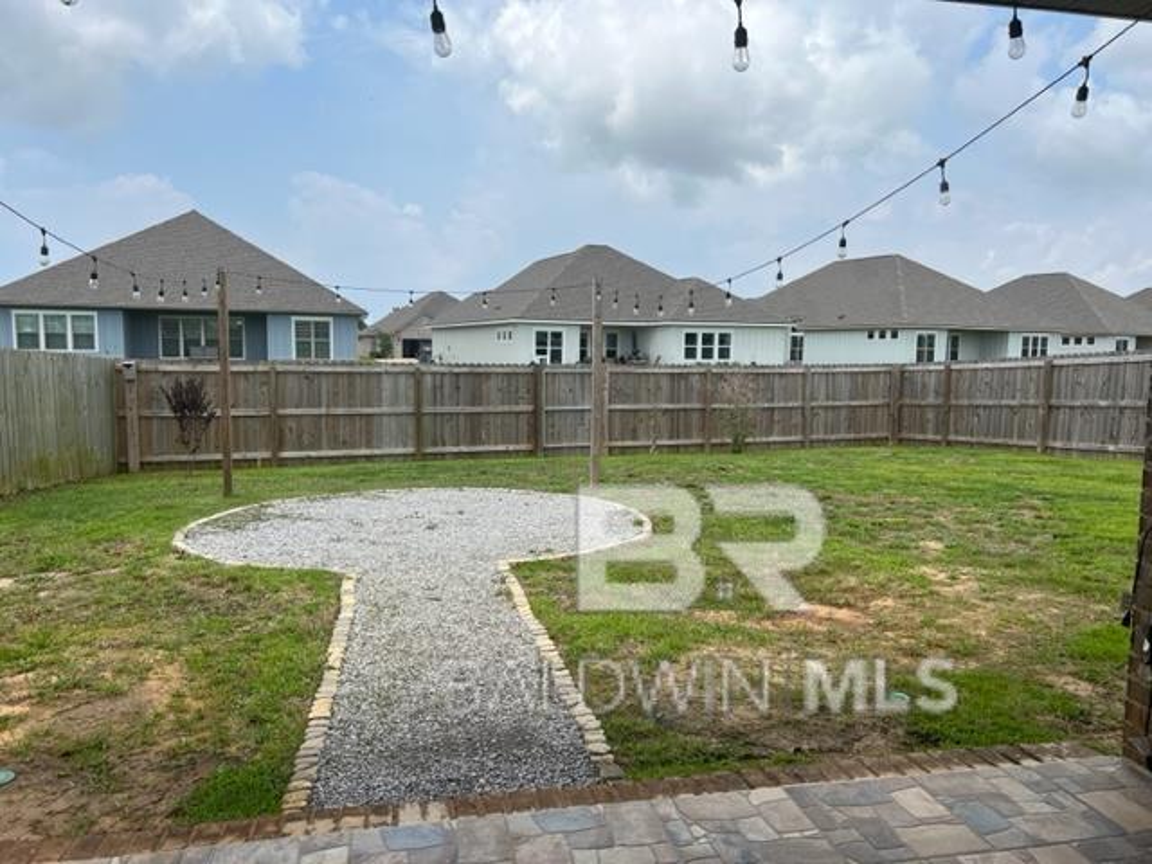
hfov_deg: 67.3
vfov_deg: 53.1
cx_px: 576
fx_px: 865
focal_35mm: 26
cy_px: 432
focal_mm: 5.7
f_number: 1.5
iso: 50
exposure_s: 1/4274
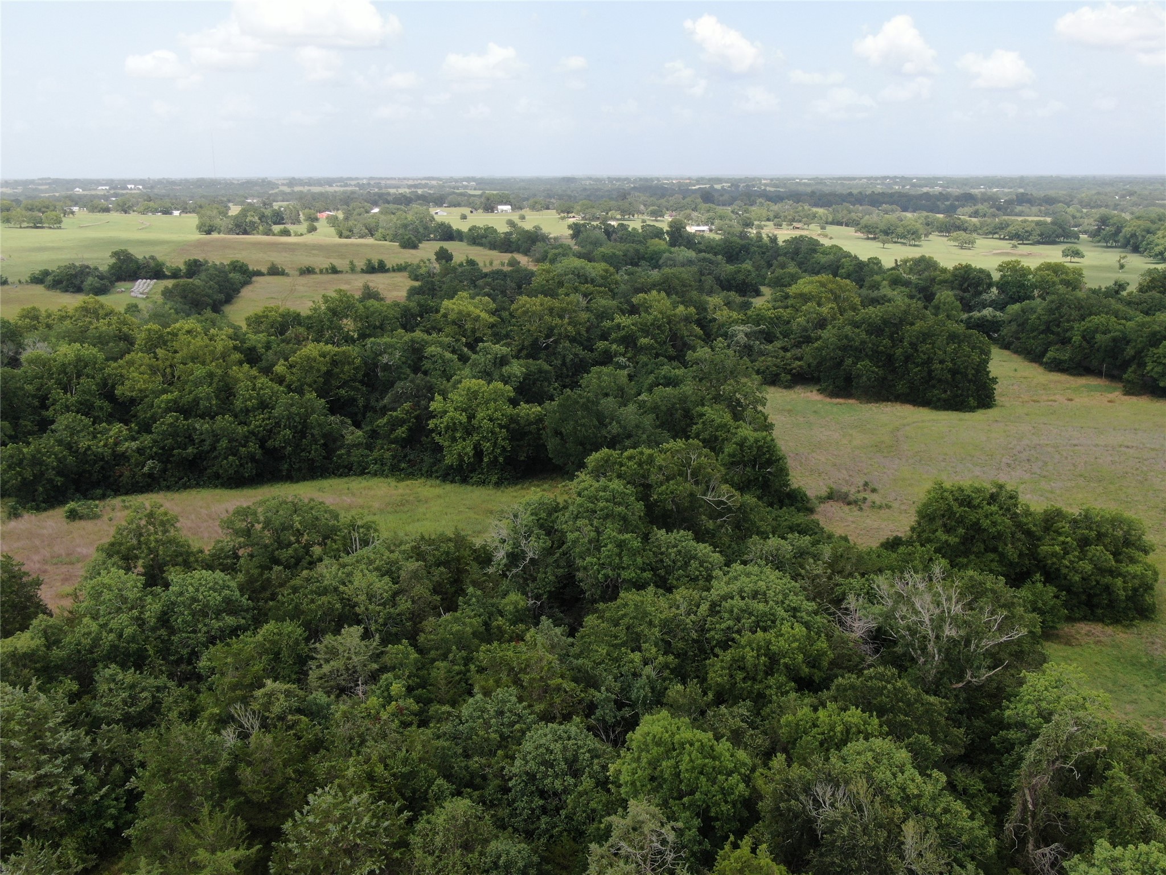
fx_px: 1179
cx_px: 583
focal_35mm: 35
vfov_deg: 40.7
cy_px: 438
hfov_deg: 52.6
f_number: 3.3
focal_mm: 5.94
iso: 100
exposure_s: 1/500
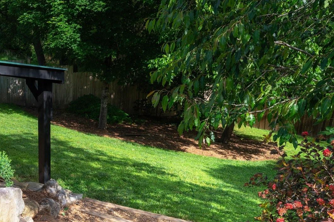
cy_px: 151
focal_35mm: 46
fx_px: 426
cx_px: 71
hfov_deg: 41.1
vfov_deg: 29.0
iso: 100
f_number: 8
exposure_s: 1/500
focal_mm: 24
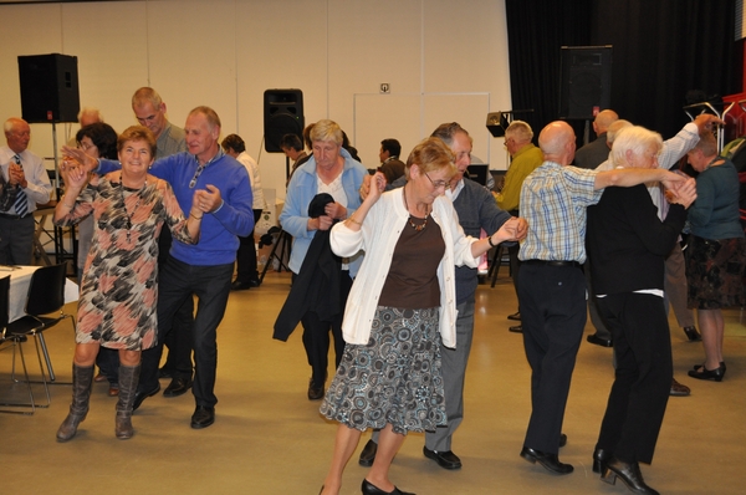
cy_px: 248
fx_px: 869
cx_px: 373
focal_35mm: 42
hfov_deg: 46.5
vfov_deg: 31.8
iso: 800
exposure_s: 1/60
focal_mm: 28
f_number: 4.5
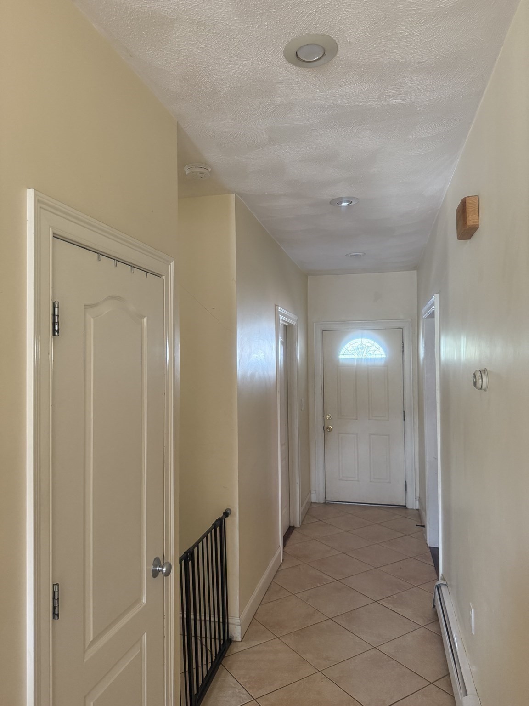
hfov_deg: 56.8
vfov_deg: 71.6
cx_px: 264
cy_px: 353
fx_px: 489
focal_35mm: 24
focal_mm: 6.76
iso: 320
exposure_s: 1/60
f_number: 1.78
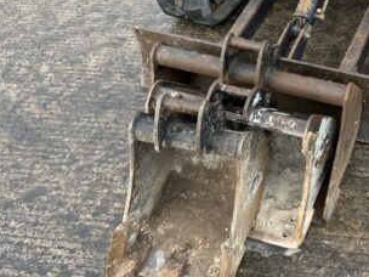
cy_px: 83
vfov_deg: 23.9
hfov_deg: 31.0
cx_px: 288
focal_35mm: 61
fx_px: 650
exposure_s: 1/122
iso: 40
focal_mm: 3
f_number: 1.8
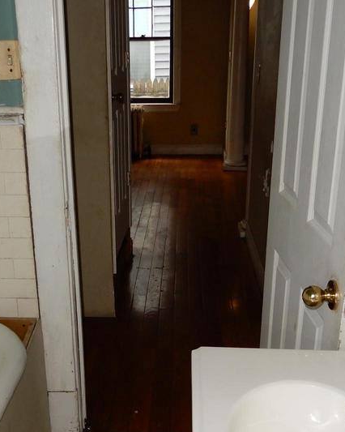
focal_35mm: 45
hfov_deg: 33.3
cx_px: 130
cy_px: 271
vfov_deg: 40.9
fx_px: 575
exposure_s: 1/30
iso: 200
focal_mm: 4.3
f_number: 3.4
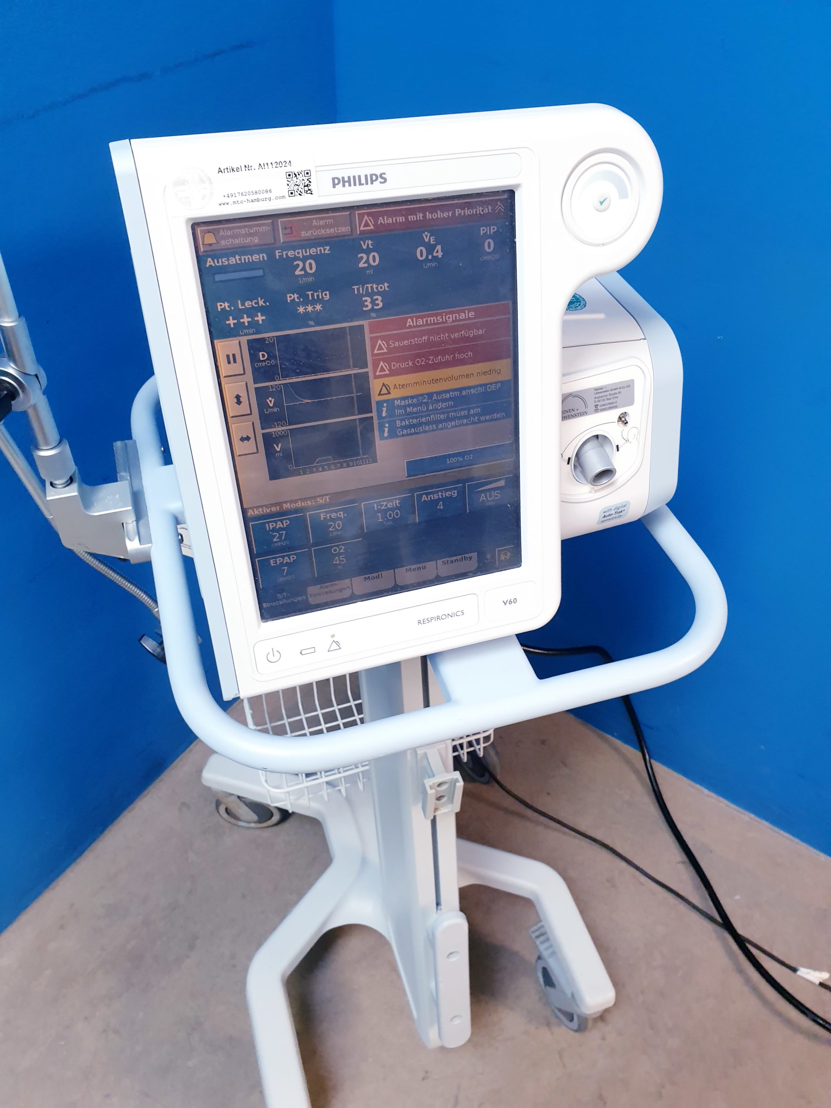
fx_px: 832
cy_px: 554
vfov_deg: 67.3
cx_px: 416
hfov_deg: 53.1
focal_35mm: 26
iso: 200
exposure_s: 1/50
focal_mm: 4.3
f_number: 2.4
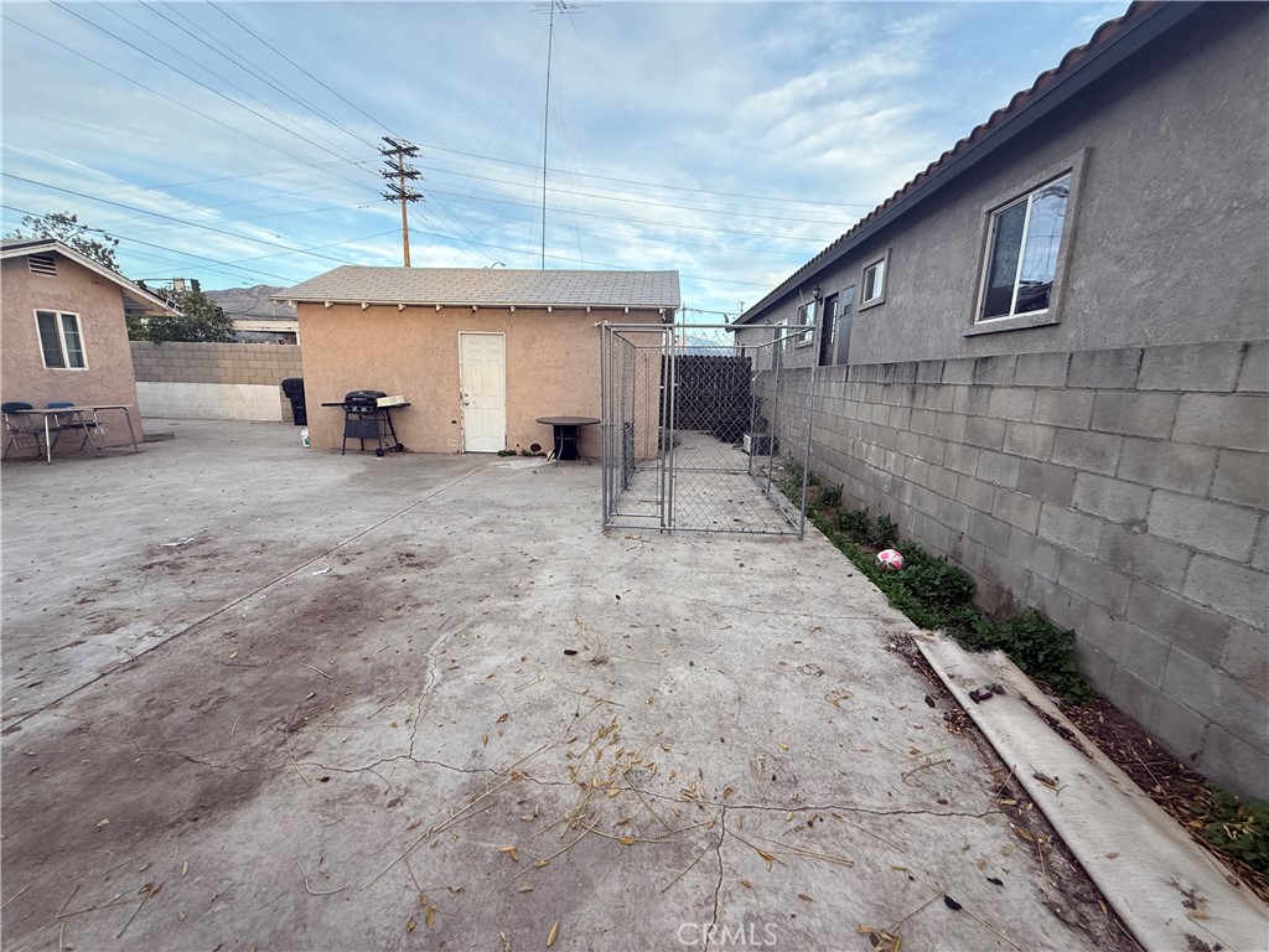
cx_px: 634
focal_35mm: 14
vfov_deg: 85.7
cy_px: 476
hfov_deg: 102.1
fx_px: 513
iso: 64
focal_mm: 2.22
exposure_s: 1/149
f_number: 2.2
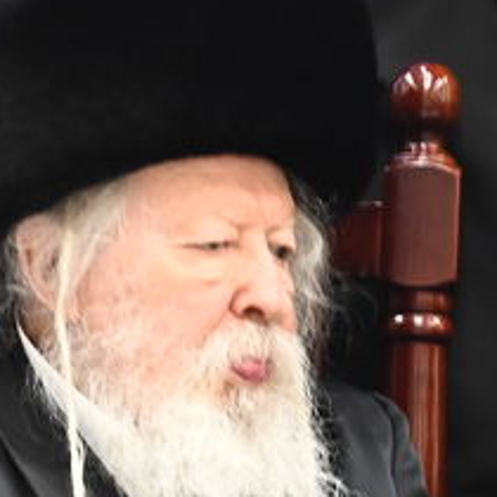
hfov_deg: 1.5
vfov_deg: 1.5
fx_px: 18437
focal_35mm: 1135
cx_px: 722
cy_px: 88
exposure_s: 1/125
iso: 2000
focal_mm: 200
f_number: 7.1
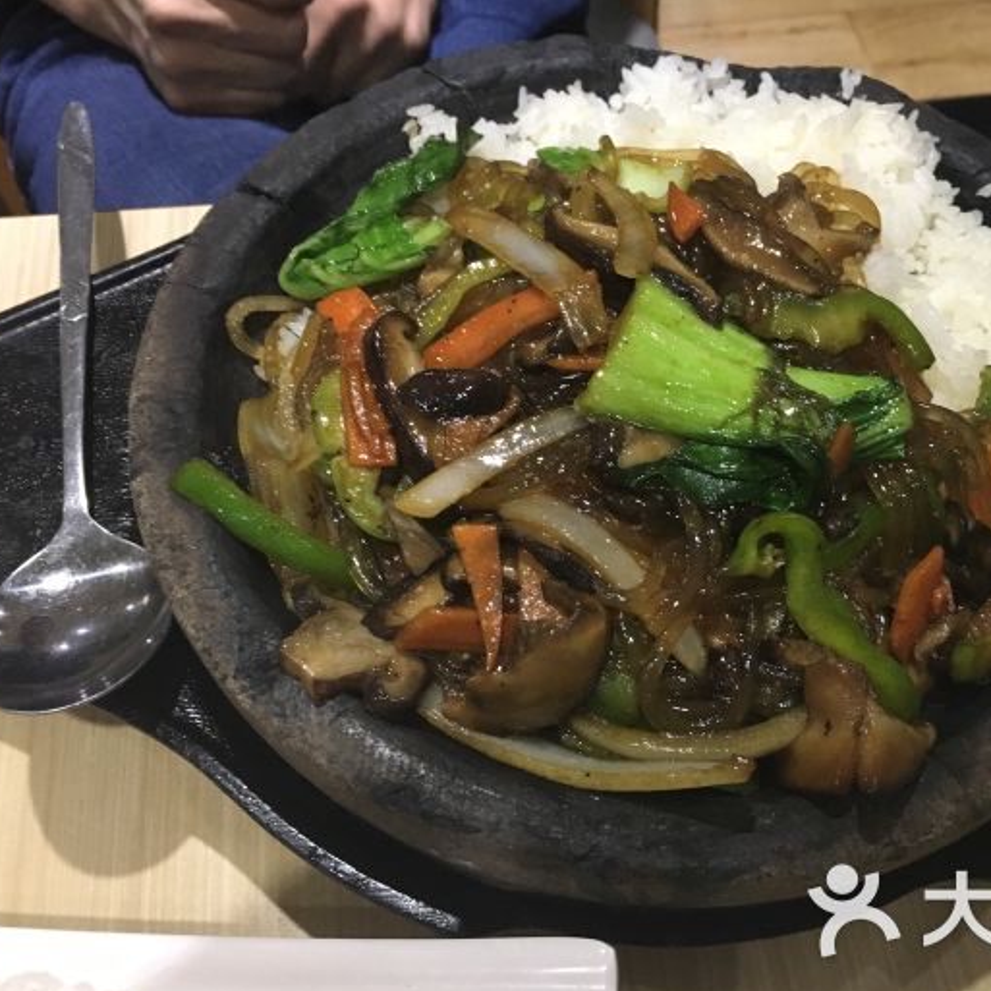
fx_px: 1134
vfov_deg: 47.2
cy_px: 503
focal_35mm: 35
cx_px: 616
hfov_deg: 46.8
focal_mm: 4.15
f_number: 2.2
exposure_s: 1/33
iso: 250
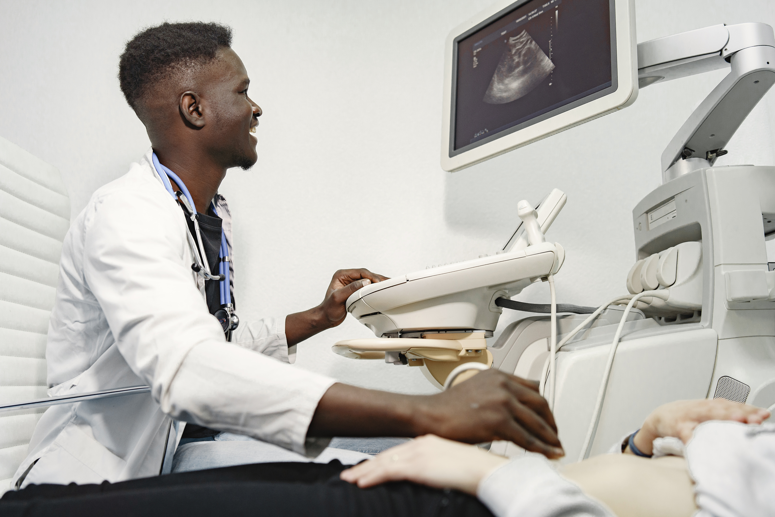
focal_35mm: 35
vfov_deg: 37.9
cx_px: 388
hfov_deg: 54.4
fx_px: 753
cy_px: 258
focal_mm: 35
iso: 640
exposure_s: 1/320
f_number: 2.8
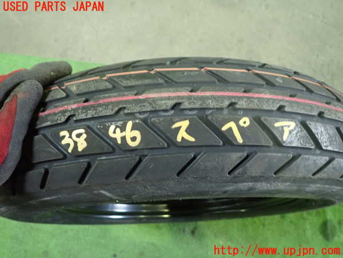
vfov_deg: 54.9
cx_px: 172
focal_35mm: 25
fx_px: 248
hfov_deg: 69.4
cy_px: 129
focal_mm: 4.5
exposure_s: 1/30
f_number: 2
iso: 800
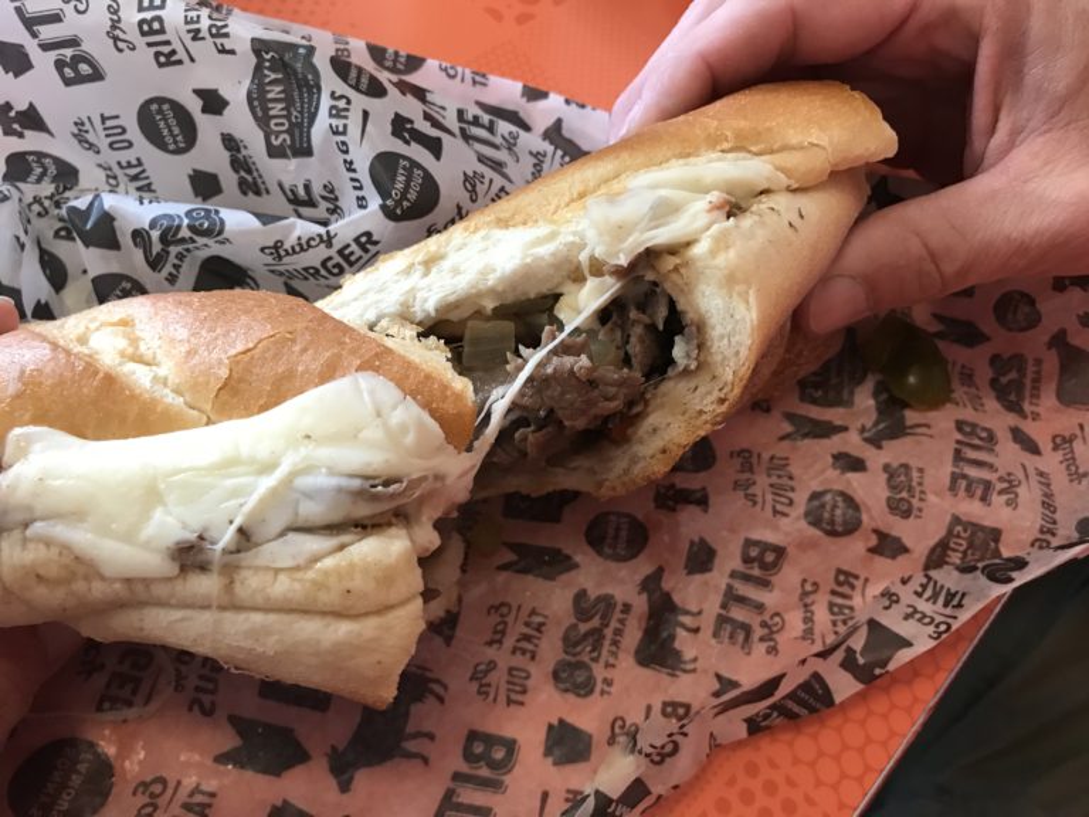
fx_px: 881
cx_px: 544
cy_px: 408
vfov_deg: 49.7
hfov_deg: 63.4
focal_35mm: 28
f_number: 1.8
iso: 50
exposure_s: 1/15
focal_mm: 3.99
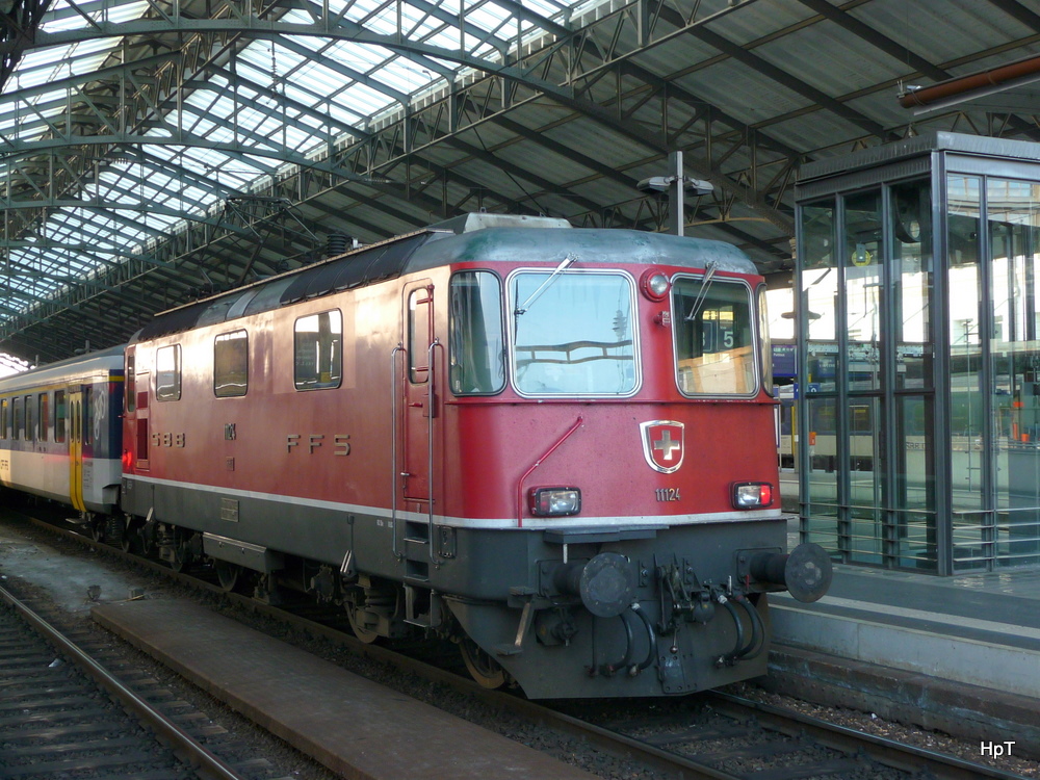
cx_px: 520
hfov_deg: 38.2
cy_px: 390
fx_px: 1502
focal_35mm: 50
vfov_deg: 29.1
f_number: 4.2
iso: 125
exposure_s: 1/40
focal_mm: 8.5
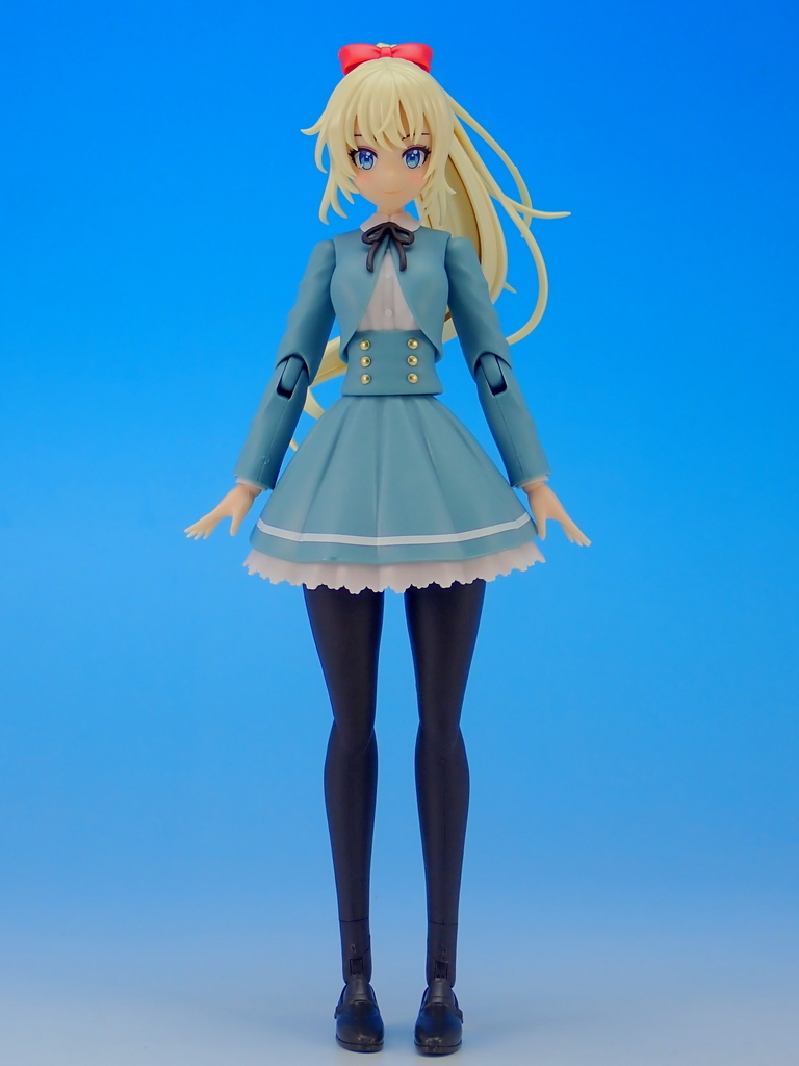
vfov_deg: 29.0
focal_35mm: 67
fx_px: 2062
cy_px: 533
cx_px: 400
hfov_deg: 21.9
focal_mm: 11.88
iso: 100
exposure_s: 1/13
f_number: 5
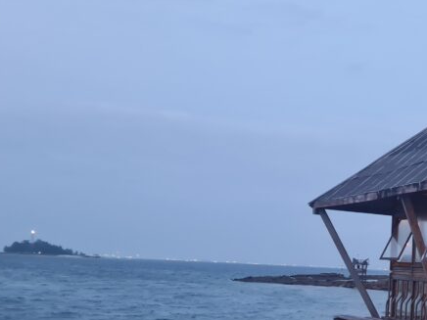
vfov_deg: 23.3
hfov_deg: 28.9
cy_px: 295
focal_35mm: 61
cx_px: 461
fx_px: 752
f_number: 1.8
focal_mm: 5.4
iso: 640
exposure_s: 1/25
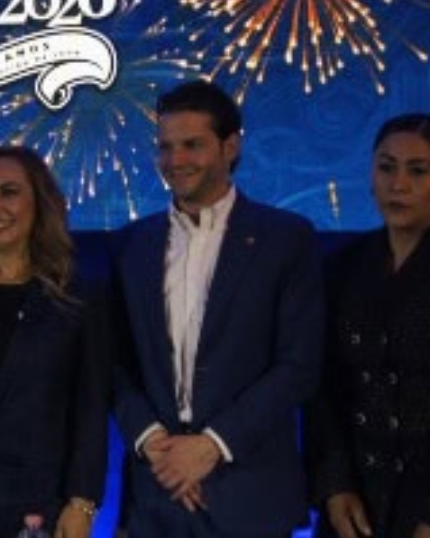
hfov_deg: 14.9
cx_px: 16
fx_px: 1624
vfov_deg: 18.8
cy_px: 214
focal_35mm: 102
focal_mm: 20
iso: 800
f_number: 5.6
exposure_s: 1/60
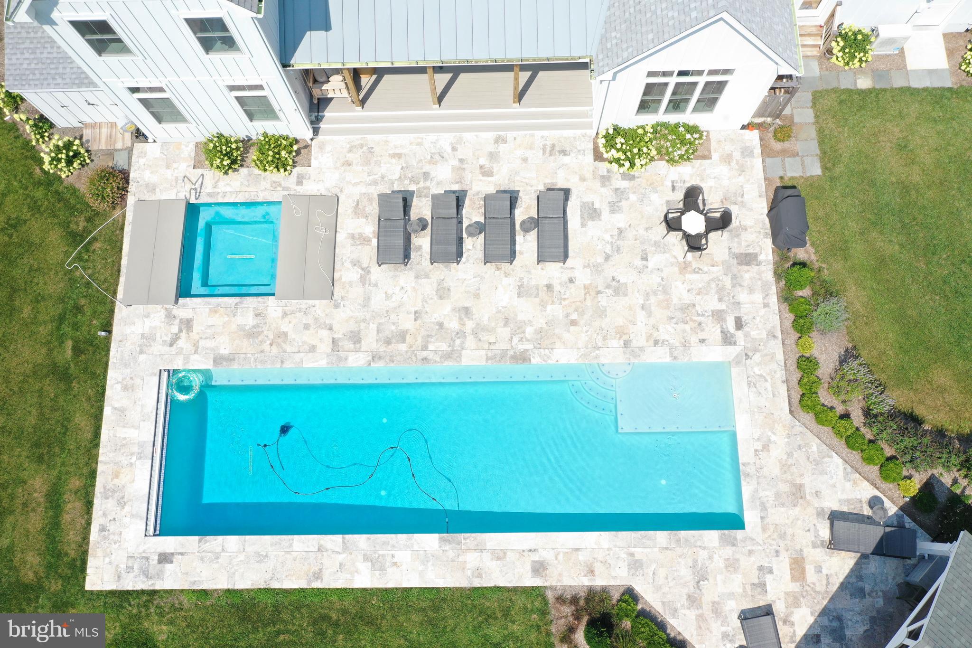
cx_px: 486
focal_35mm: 28
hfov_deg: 65.5
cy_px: 324
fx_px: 756
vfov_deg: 46.4
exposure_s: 1/400
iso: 100
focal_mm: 10.26
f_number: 5.6
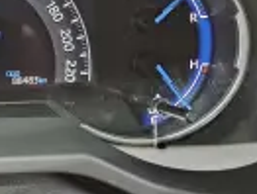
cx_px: -73
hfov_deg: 26.3
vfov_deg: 23.1
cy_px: 45
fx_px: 469
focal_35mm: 63
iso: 640
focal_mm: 6.3
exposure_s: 1/32.6
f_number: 1.7
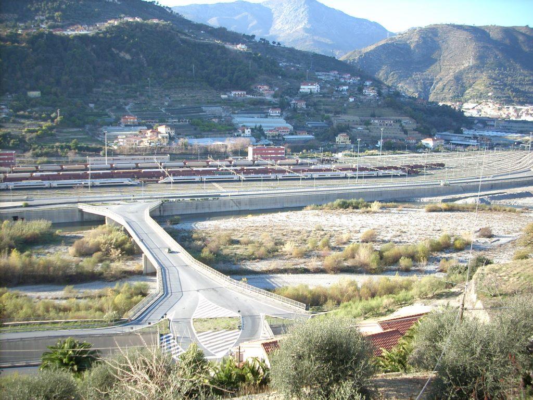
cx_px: 266
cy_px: 200
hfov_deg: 50.1
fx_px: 570
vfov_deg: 38.7
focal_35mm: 37
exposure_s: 1/162
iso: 64
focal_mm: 6.2
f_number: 2.8
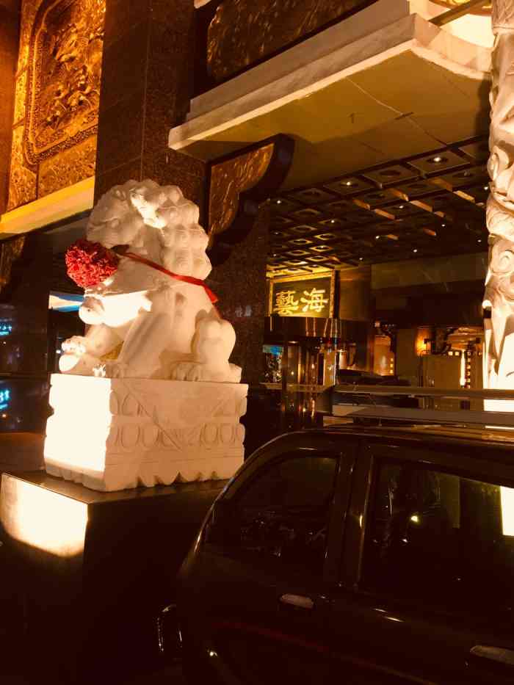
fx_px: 574
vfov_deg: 61.7
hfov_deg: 48.2
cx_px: 257
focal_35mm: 29
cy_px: 342
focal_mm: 4.15
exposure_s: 1/17
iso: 125
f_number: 2.2
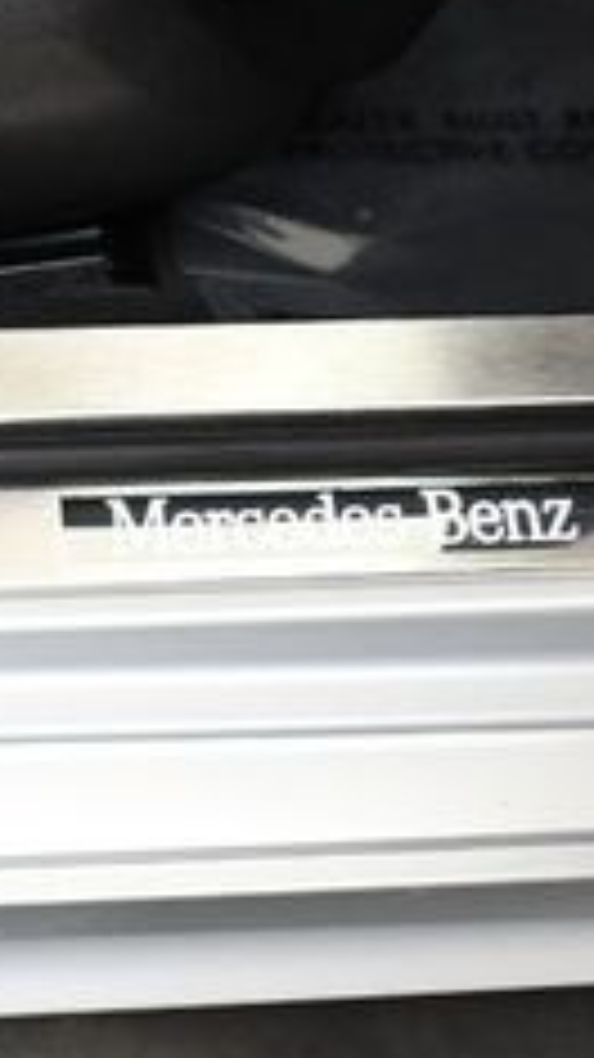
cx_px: -104
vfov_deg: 20.7
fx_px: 2887
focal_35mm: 103
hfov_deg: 11.5
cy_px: 326
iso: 1600
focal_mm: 18
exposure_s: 1/125
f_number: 3.5
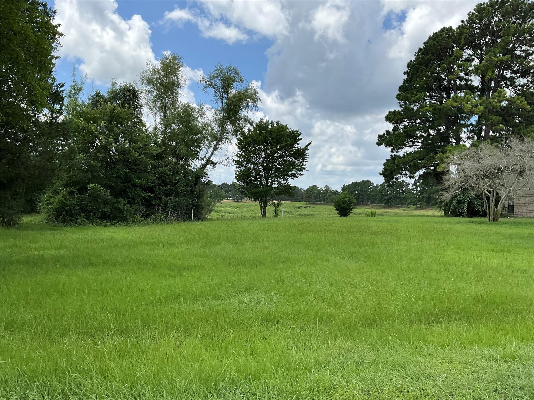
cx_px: 267
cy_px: 200
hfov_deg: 61.7
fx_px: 447
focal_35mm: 29
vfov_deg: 48.2
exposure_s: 1/1342
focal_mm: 3
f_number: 1.8
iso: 25
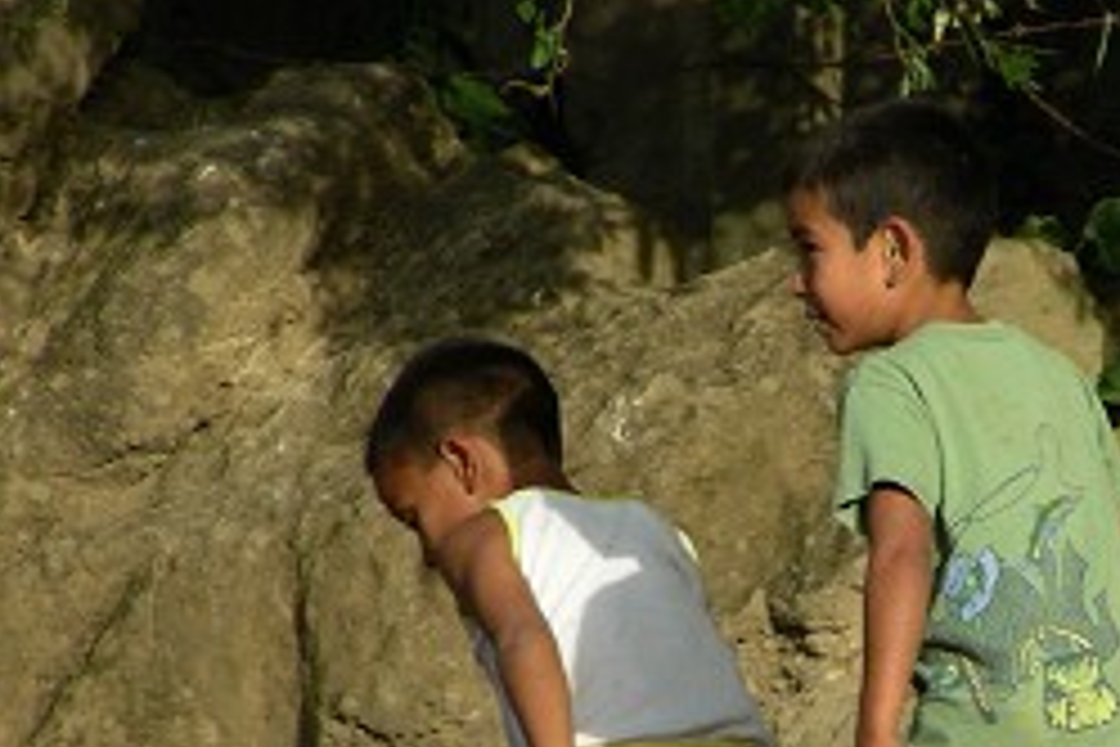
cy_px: 698
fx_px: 23705
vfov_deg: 1.8
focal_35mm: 762
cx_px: 787
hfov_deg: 2.7
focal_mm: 63.3
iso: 50
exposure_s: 1/460
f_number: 4
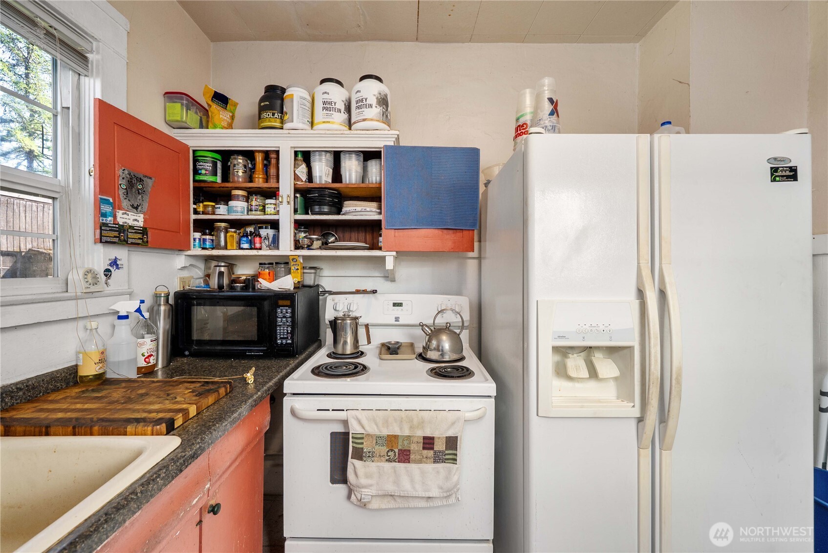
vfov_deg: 81.3
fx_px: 322
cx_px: 414
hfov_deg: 104.2
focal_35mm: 14
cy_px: 276
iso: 800
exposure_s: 1/30
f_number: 6.3
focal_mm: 14
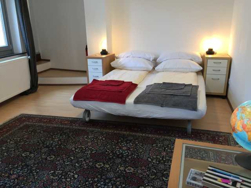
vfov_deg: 48.2
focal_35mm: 29
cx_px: 126
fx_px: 210
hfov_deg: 61.7
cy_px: 94
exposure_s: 1/33
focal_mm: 4.15
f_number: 2.2
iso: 80
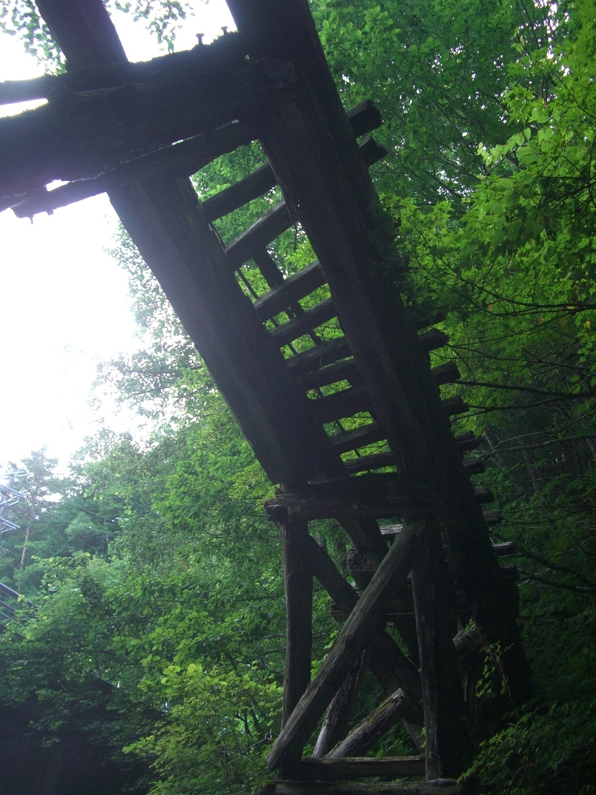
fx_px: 872
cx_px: 298
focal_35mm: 38
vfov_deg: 49.0
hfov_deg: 37.7
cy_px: 398
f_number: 2.8
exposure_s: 1/100
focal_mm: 7.9
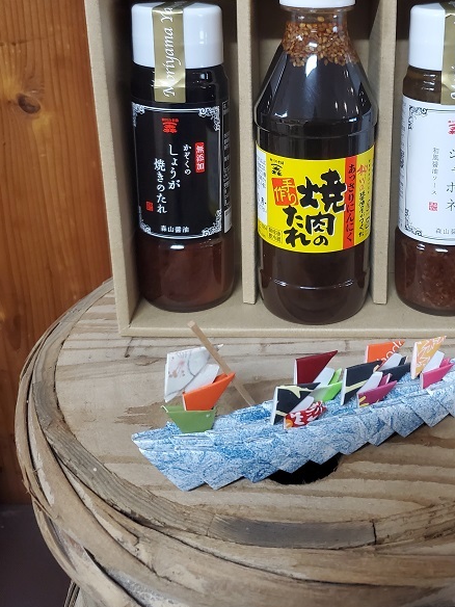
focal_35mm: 38
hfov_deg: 37.2
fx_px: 666
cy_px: 193
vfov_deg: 48.0
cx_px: 314
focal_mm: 4.3
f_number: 1.5
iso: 400
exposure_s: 1/40
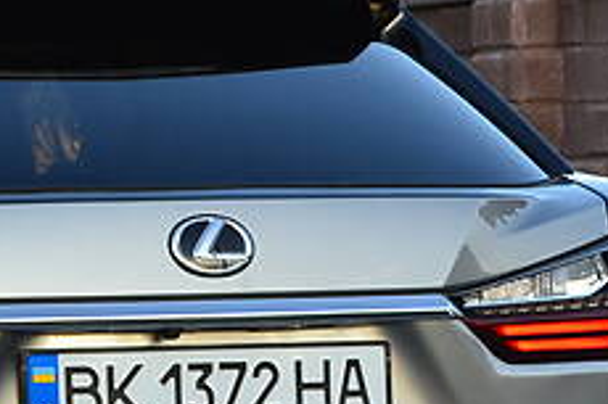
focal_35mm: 287
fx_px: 4839
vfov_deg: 4.8
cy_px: 426
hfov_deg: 7.1
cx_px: -95
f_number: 8
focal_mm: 55
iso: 400
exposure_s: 1/60
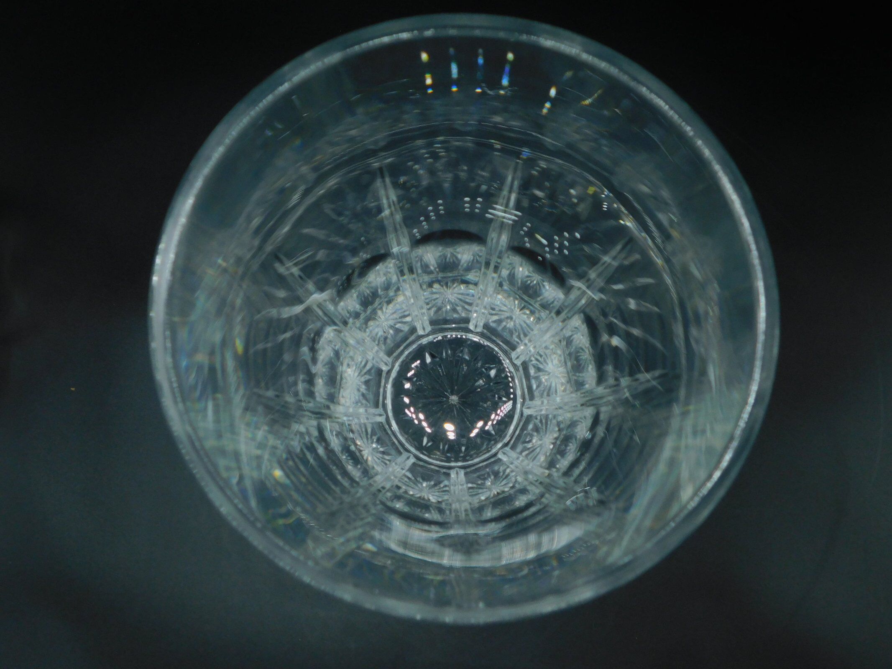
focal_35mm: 36
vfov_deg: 39.7
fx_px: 928
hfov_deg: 51.4
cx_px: 446
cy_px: 334
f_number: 3.5
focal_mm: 6.3
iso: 125
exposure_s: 1/320
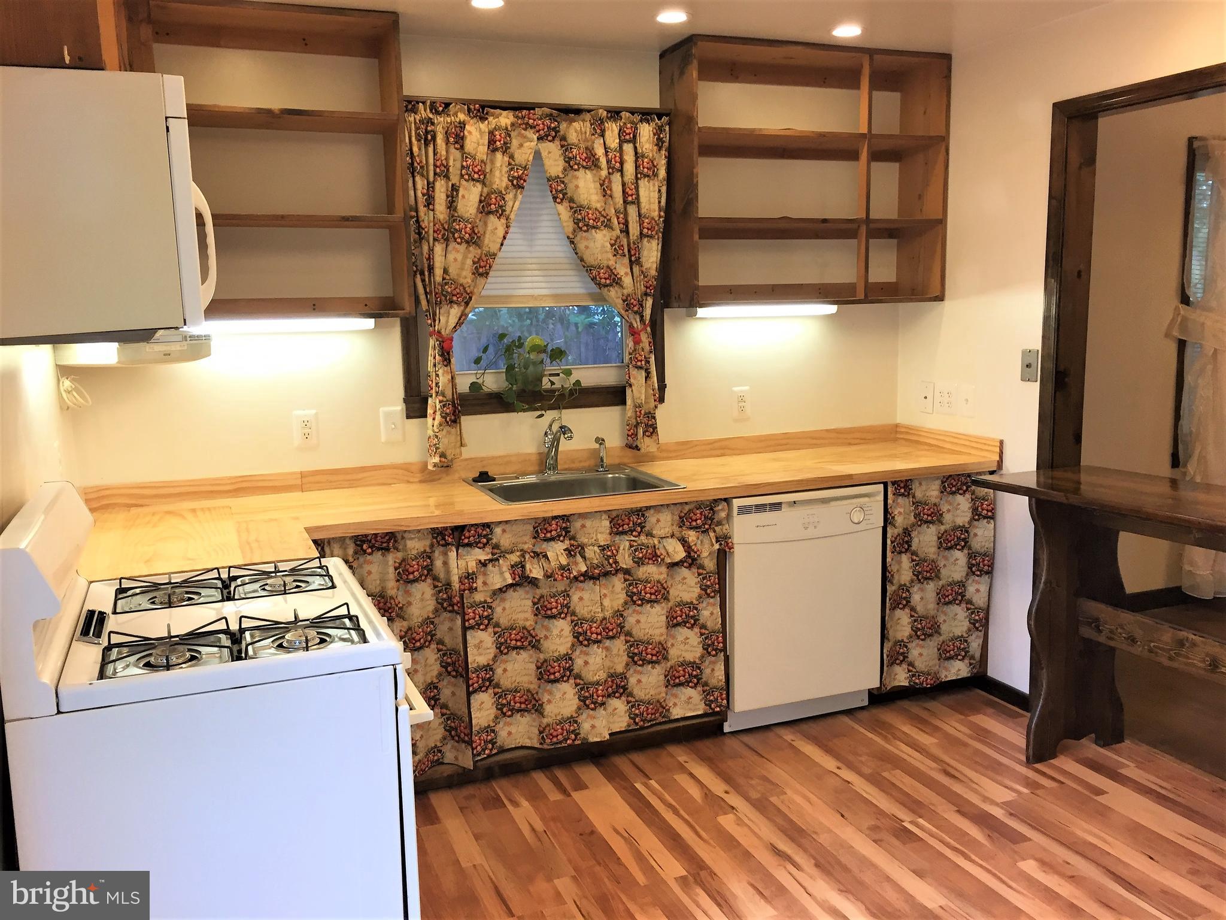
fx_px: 1027
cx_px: 613
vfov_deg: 48.2
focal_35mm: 29
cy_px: 460
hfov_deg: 61.7
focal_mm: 4.15
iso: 40
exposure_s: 1/30
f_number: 2.2
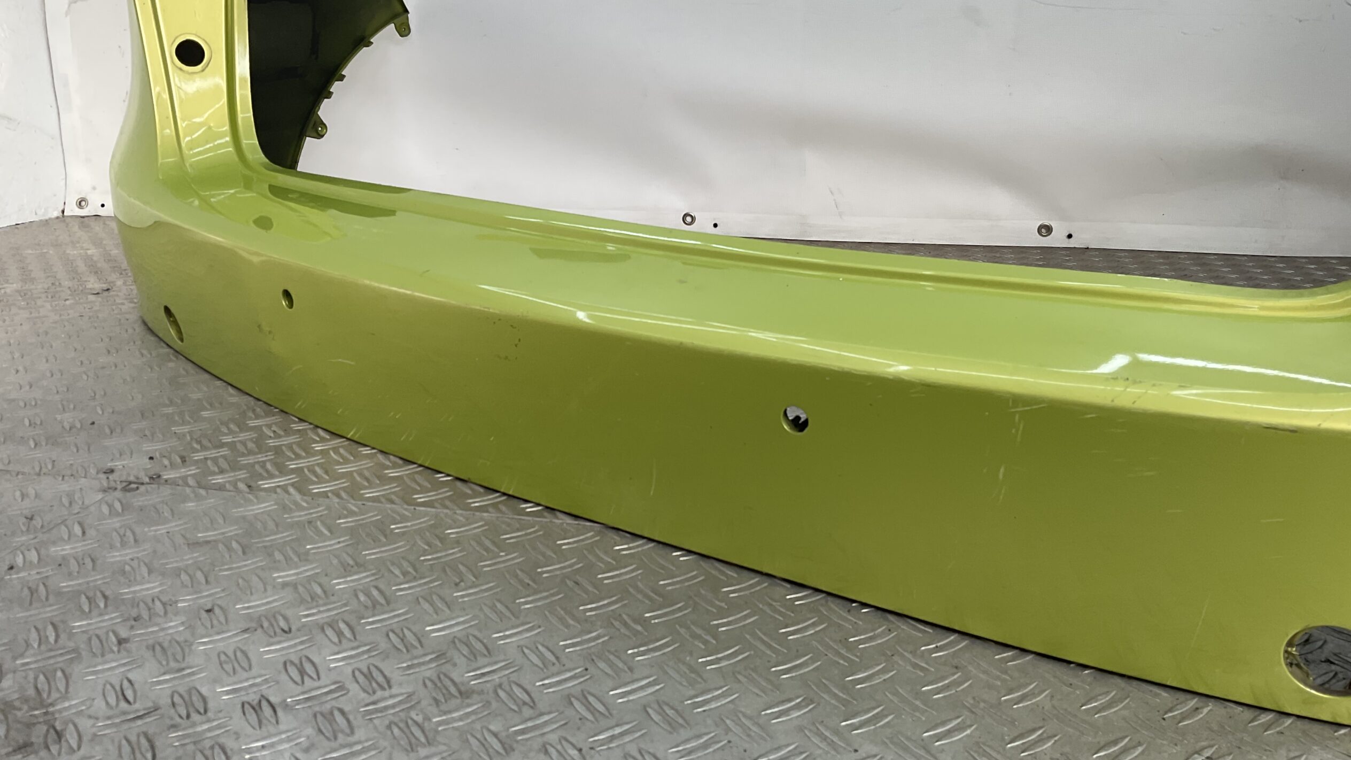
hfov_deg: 61.0
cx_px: 676
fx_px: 1146
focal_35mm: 32
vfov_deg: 36.6
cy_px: 316
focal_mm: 3
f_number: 1.8
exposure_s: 1/253
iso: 16
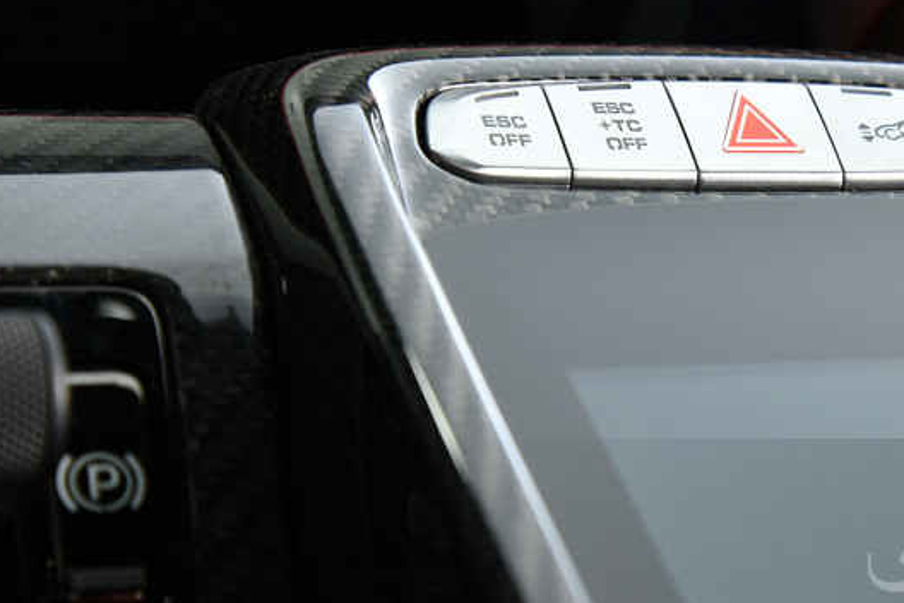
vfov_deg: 8.5
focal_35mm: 161
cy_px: 304
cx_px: 846
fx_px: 4043
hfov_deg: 12.6
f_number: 8
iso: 320
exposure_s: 1/250
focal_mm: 85
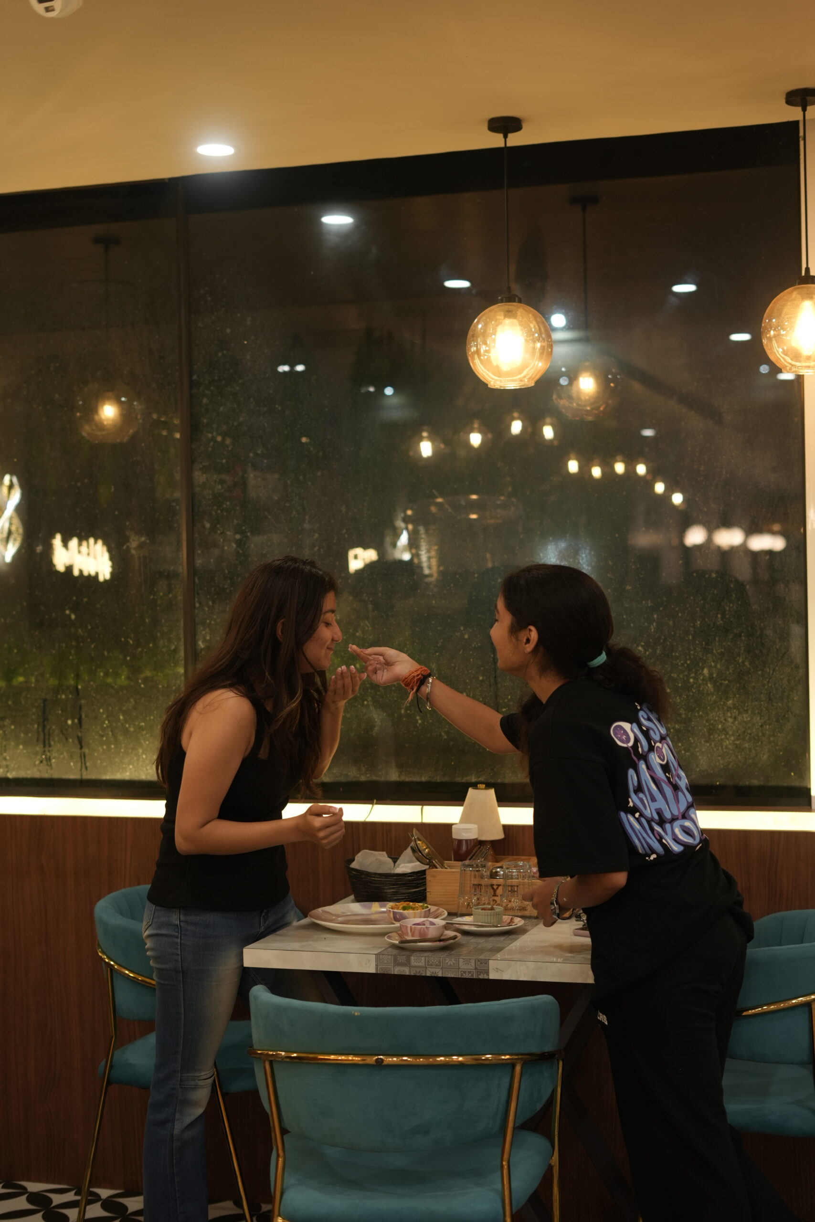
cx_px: 408
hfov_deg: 27.0
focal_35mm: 50
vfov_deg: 39.6
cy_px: 611
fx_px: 1698
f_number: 2.8
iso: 640
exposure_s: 1/100
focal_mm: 50
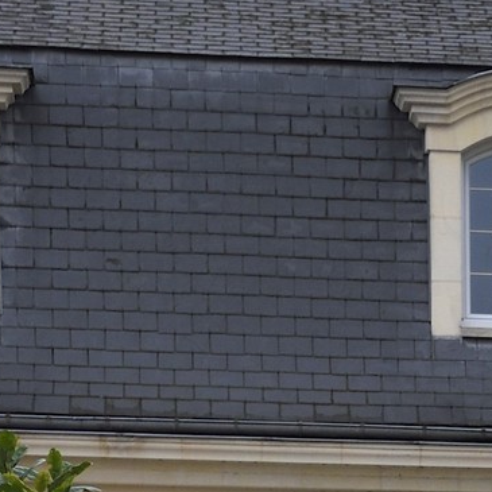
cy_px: 1213
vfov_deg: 6.5
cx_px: 824
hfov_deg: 6.7
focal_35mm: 257
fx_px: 4133
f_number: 8
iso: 400
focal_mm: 46
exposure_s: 1/200
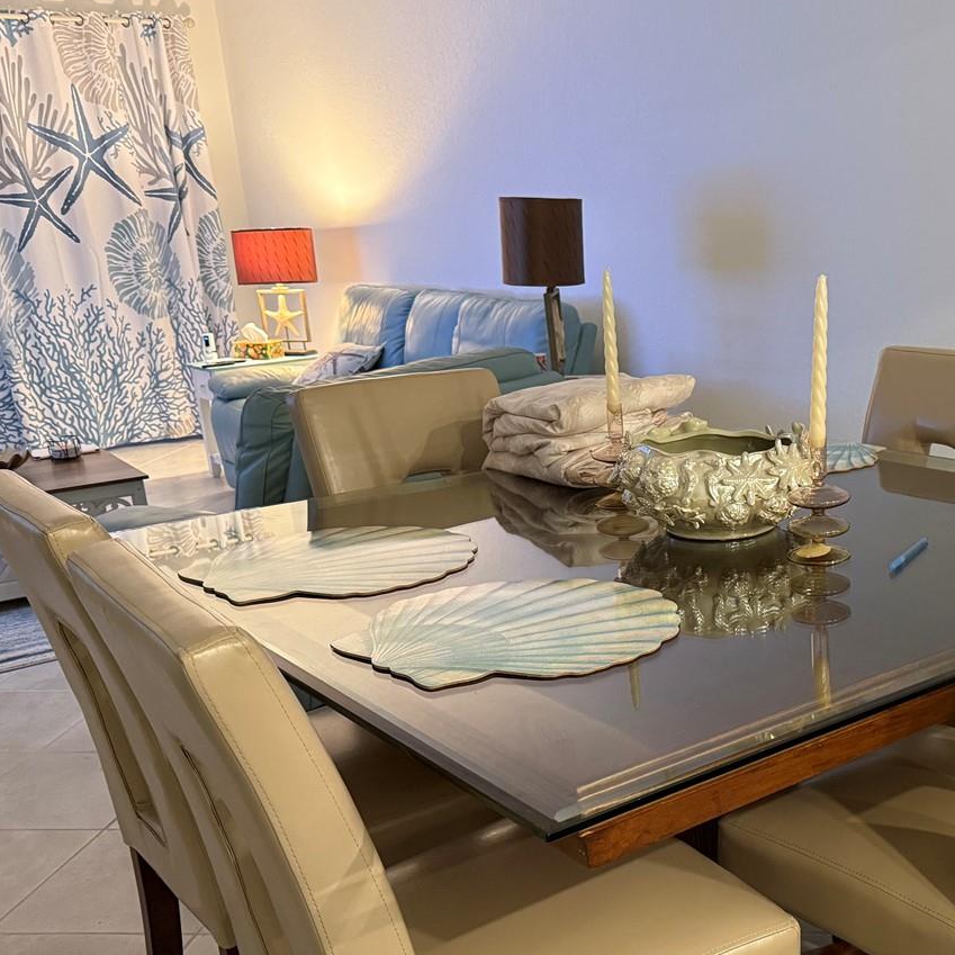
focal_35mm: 40
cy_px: 622
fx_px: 1249
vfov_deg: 41.4
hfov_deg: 40.0
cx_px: 775
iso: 500
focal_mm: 6.76
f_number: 1.78
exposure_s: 1/60
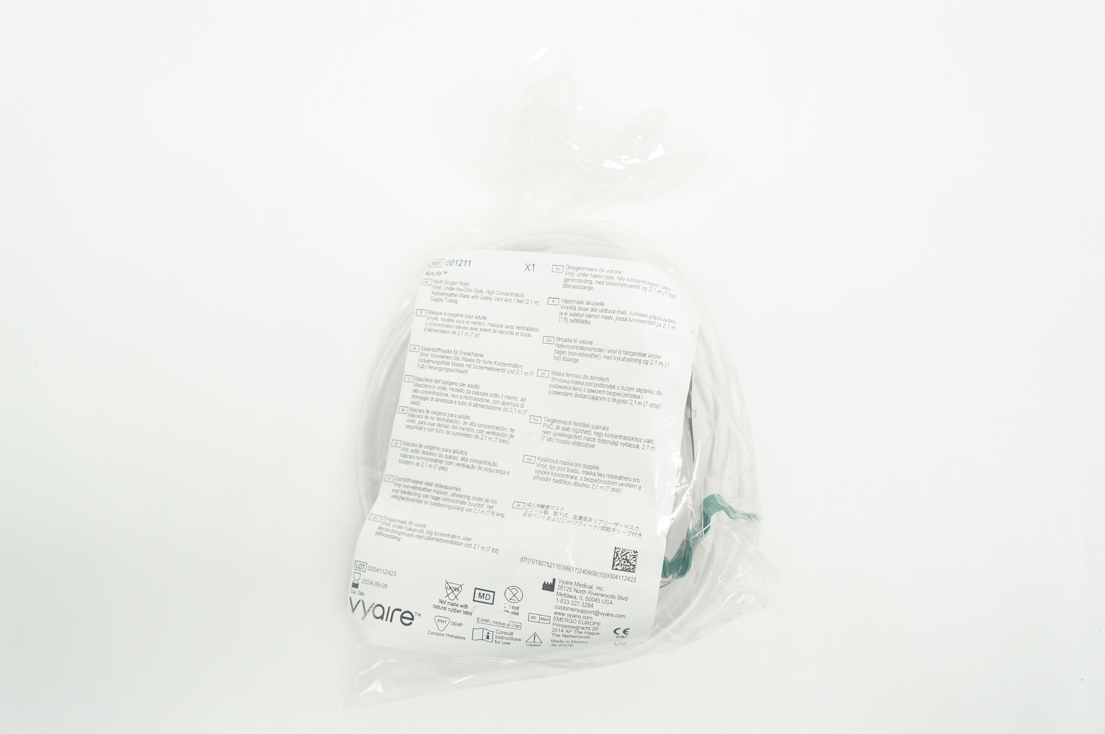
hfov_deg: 49.6
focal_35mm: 39
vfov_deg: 34.1
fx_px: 1196
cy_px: 367
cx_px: 552
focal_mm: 26
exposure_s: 1/60
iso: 400
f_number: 5
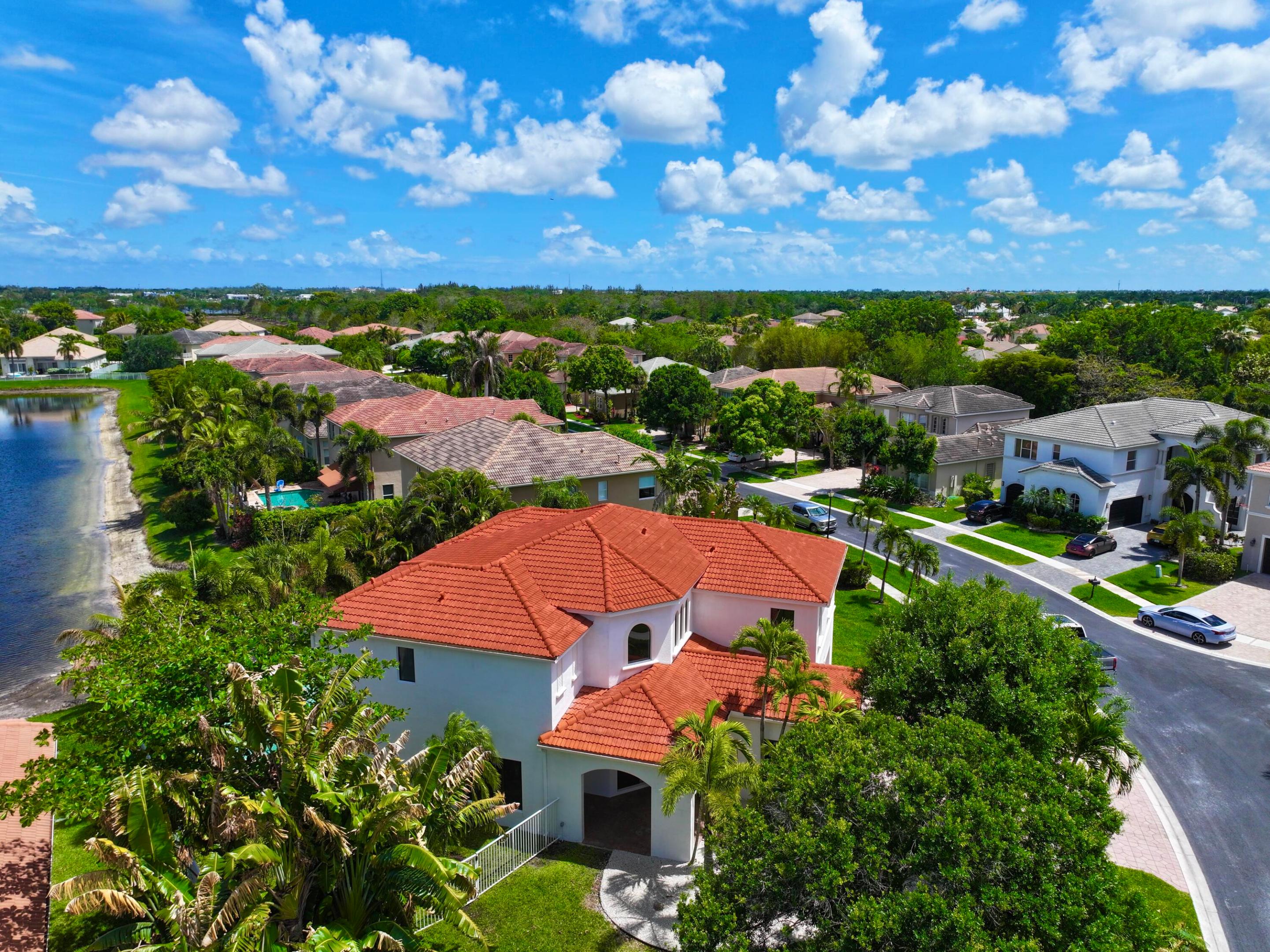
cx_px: 635
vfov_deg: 56.8
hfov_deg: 71.6
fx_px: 880
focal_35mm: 24
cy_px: 476
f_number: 2.8
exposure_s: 1/2000
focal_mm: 12.29
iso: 100
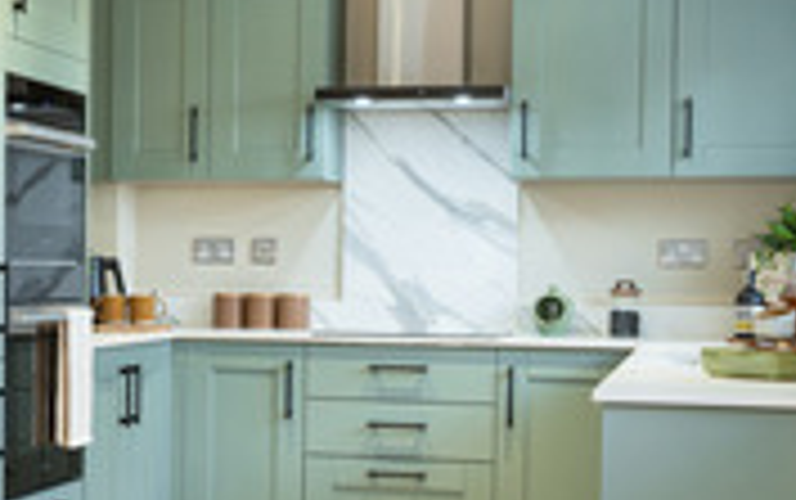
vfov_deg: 15.7
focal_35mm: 83
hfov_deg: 24.5
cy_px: 347
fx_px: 1802
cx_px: 144
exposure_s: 1/4
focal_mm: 30
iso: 250
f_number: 8
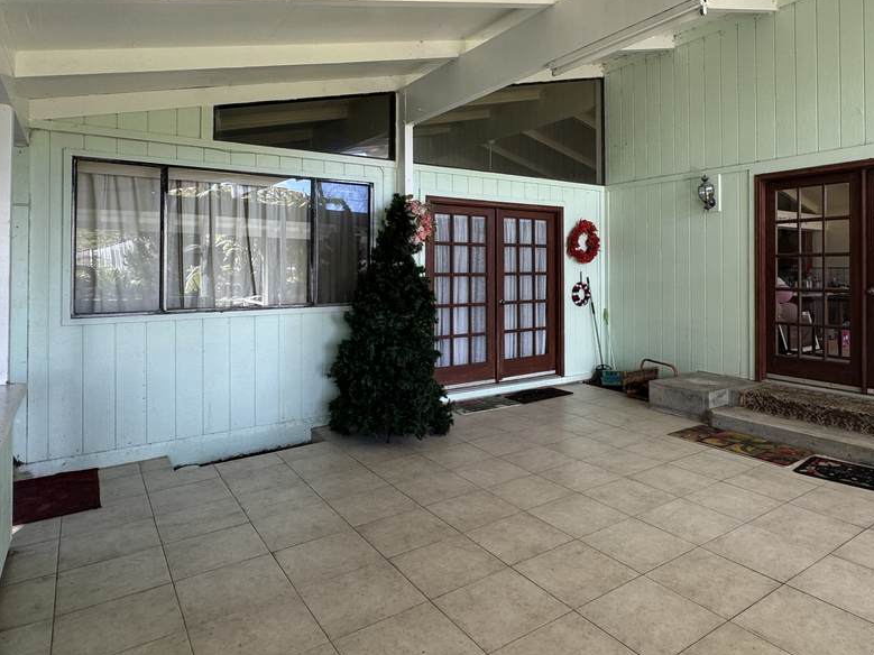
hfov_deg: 73.5
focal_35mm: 23
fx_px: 581
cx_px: 502
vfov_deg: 58.4
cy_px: 264
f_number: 2.2
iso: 64
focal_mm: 2.22
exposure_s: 1/99
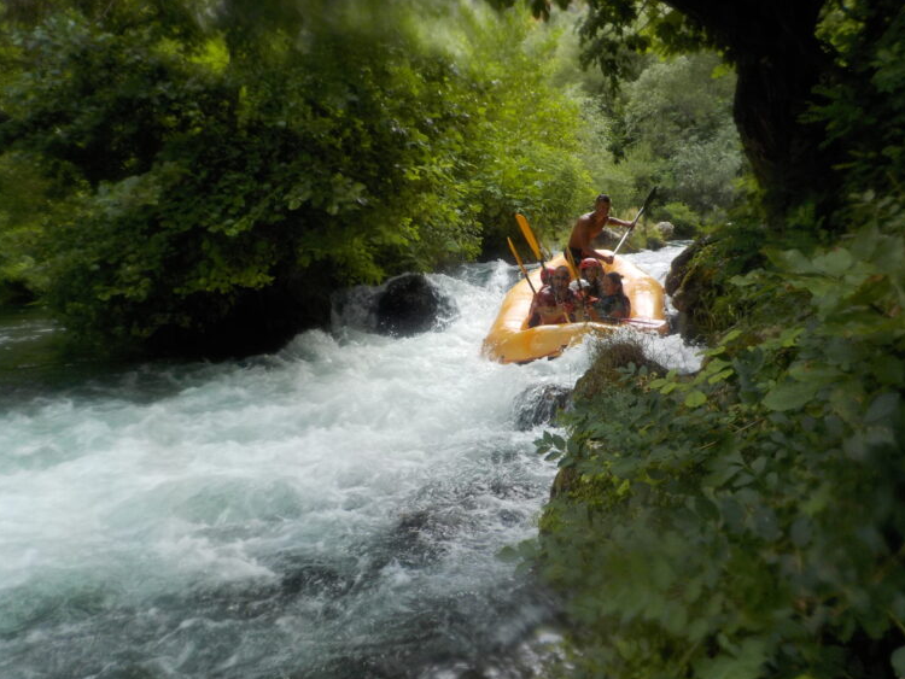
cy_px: 329
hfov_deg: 56.8
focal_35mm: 32
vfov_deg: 44.2
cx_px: 477
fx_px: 837
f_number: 3.3
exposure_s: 1/100
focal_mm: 4.1
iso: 125
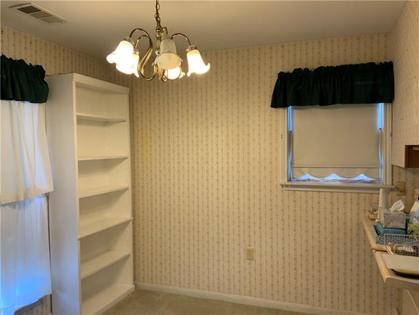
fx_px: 351
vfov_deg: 48.2
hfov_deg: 61.7
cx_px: 210
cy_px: 158
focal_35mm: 29
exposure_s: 1/60
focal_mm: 3
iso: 64
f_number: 1.8
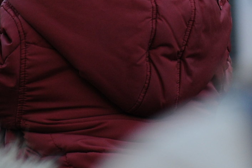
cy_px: -69
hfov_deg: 3.9
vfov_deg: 2.6
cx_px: 154
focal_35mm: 534
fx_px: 3731
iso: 400
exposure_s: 1/125
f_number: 5.6
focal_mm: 105
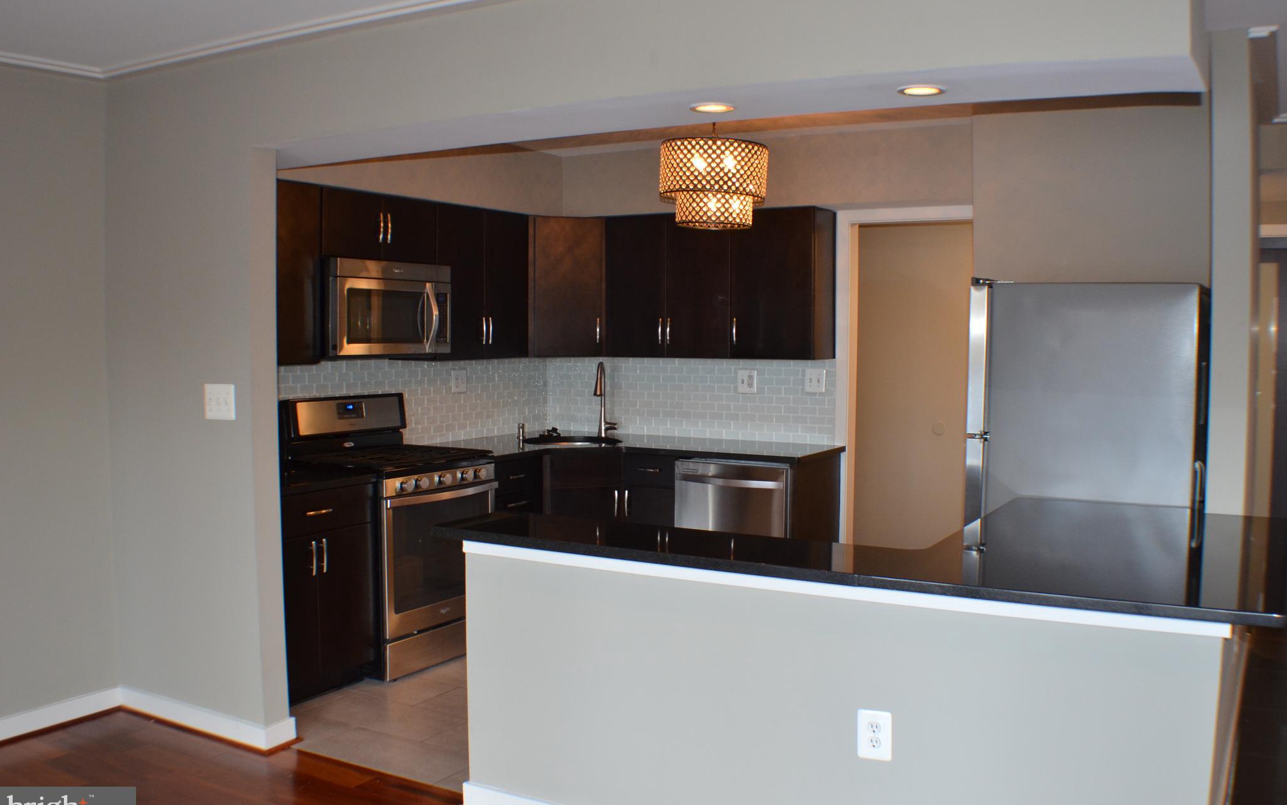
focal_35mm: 43
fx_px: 1508
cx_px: 645
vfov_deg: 29.9
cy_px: 403
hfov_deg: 46.2
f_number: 4.5
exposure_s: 1/60
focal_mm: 28
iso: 800
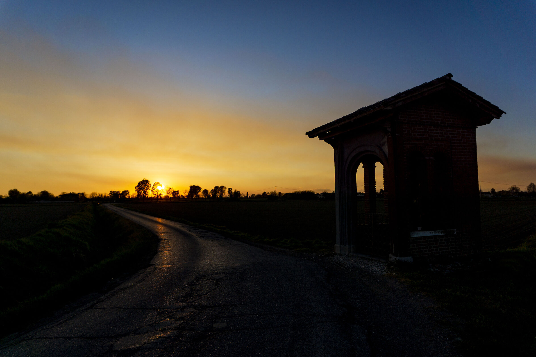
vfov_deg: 53.1
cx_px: 268
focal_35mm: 24
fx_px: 357
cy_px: 178
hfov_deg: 73.7
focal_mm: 16
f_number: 8
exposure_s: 1/320
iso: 100
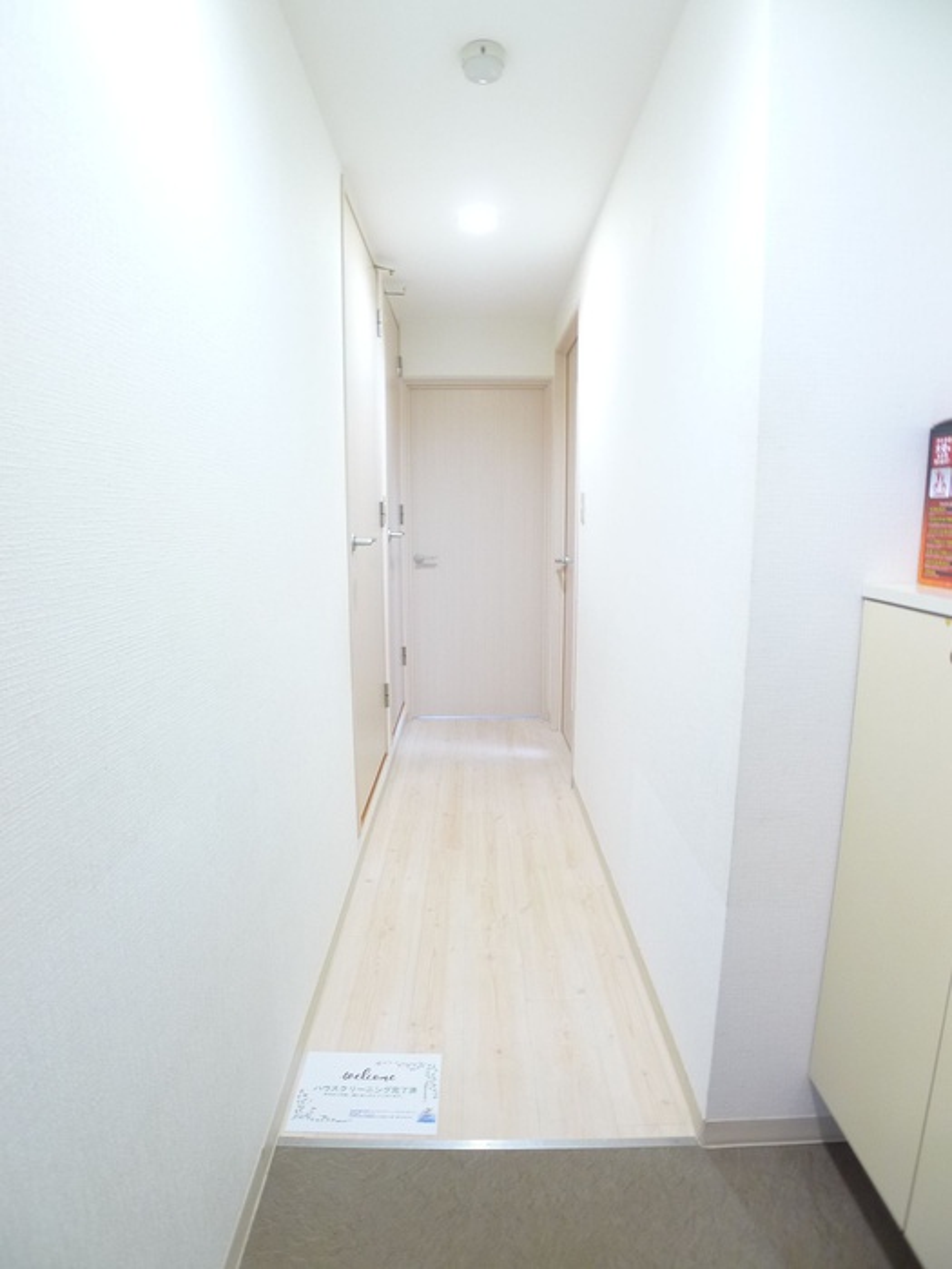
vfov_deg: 71.6
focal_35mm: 24
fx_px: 880
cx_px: 476
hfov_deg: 56.8
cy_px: 634
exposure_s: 1/13
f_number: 2
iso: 200
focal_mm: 5.1
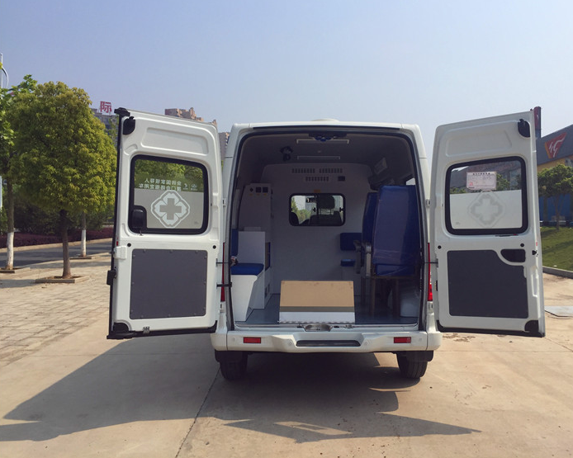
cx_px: 310
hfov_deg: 57.1
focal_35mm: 31
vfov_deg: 47.1
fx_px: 526
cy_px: 224
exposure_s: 1/3049
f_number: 2.2
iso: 32
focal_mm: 4.15
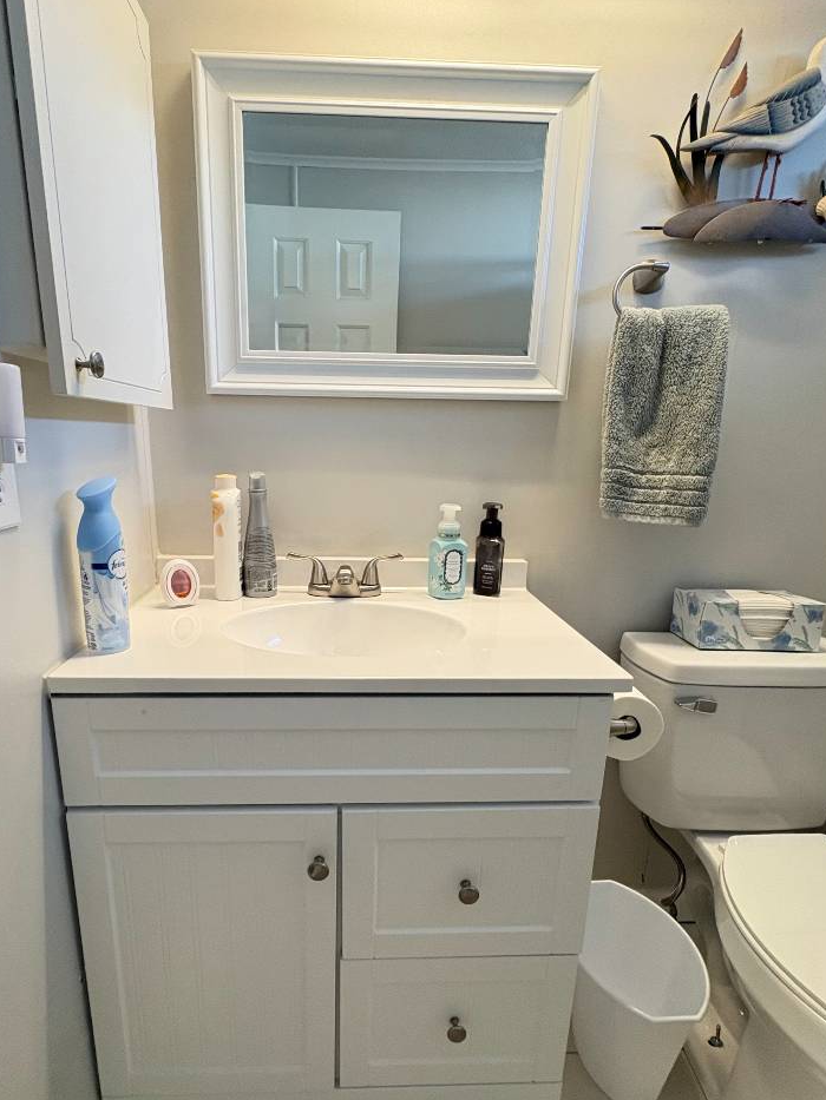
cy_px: 581
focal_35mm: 17
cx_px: 361
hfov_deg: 74.4
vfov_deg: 90.9
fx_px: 541
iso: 320
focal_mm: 2.22
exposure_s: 1/60
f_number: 2.2
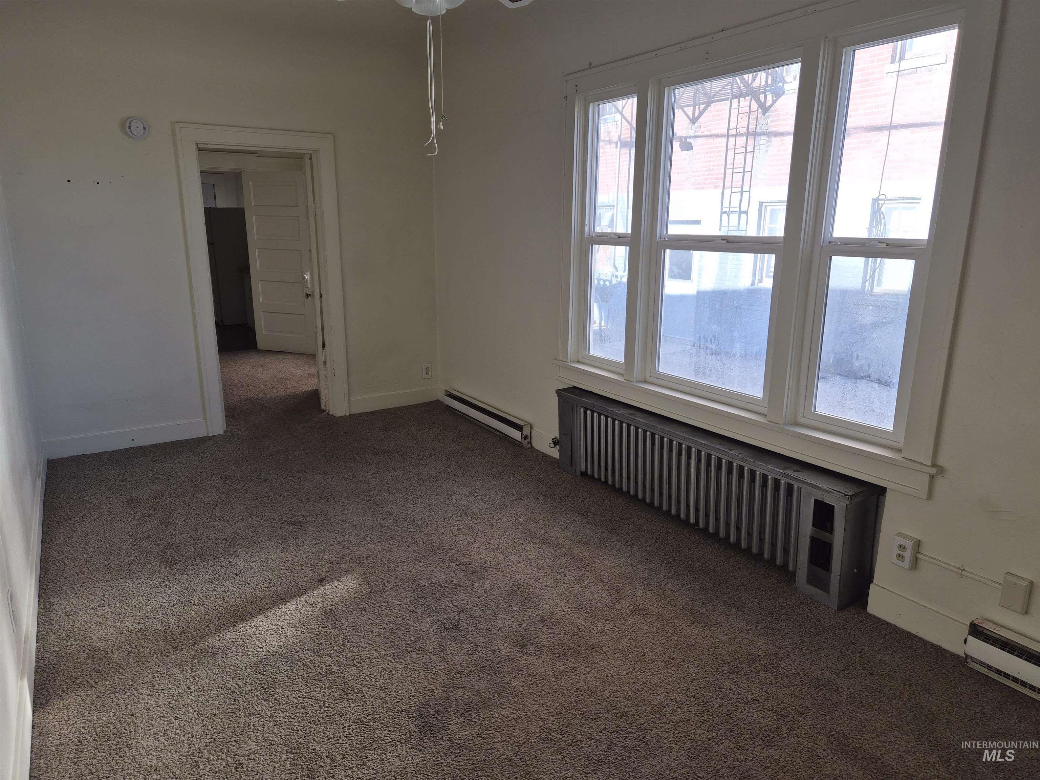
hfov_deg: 73.9
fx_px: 691
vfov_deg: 58.9
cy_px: 390
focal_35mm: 23
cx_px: 520
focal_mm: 5.4
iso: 25
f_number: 1.8
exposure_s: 1/269
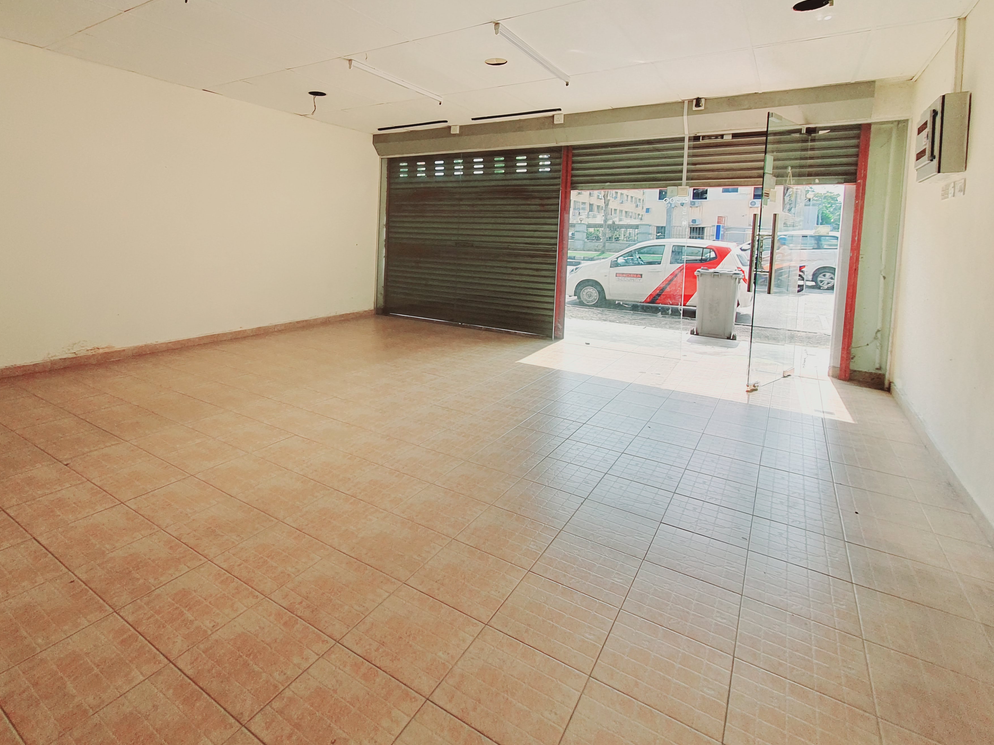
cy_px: 259
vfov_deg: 72.9
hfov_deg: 90.5
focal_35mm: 17
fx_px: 488
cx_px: 430
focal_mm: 1.8
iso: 50
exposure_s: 1/240
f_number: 2.2
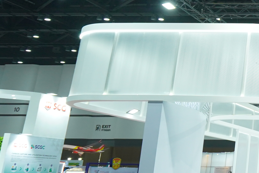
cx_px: 428
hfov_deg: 22.9
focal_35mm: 63
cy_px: 41
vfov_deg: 21.4
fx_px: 453
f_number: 4.5
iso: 1250
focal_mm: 17
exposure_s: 1/200
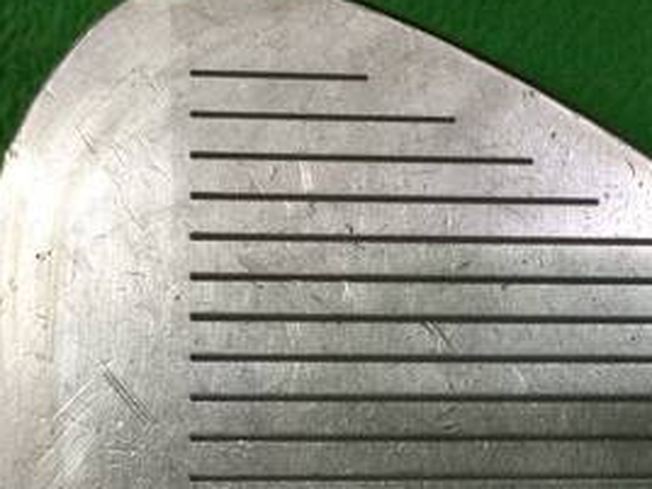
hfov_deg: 26.0
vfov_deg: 19.8
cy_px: 360
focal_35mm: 74
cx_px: 501
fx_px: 1394
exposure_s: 1/30
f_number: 2.4
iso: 64
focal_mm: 3.3
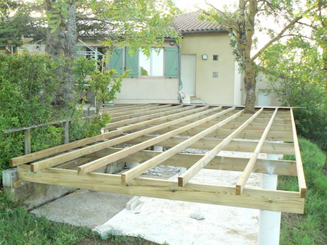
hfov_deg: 51.3
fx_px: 340
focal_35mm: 36
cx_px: 164
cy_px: 122
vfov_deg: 39.7
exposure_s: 1/160
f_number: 5.6
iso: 400
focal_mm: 6
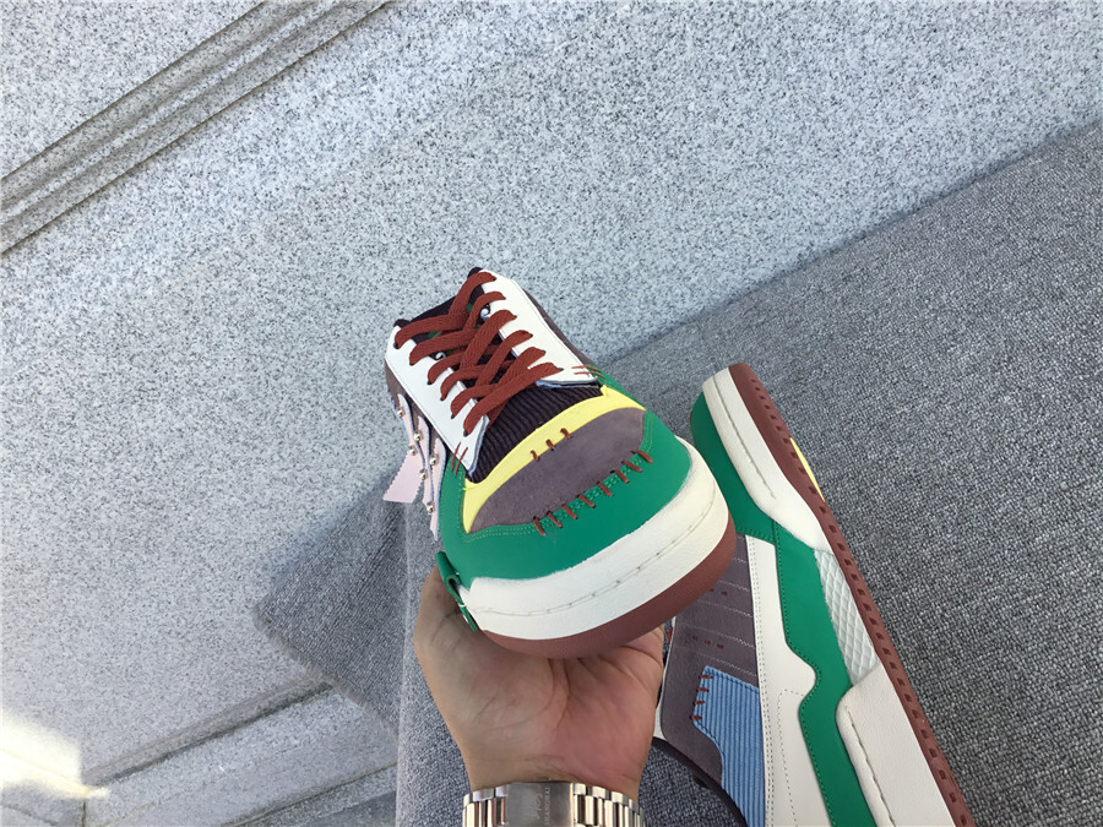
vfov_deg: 45.4
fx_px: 988
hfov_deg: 58.4
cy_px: 414
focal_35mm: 31
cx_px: 552
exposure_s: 1/445
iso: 25
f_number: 2.4
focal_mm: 3.3
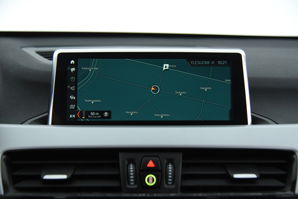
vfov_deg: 28.1
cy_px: 100
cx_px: 149
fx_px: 397
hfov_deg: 41.1
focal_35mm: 48
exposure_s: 1/50
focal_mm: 48
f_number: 4
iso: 4000
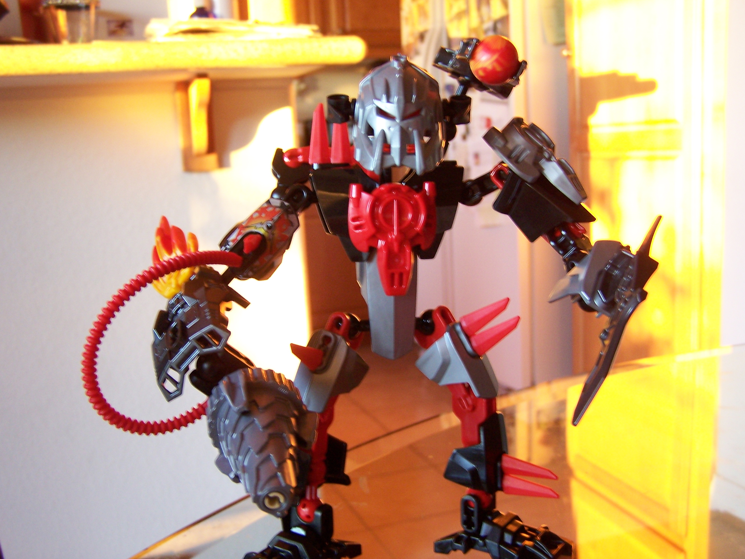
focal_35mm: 38
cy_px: 280
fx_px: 818
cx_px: 372
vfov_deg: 37.7
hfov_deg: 49.0
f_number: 2.8
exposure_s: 1/10
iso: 140
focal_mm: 6.3
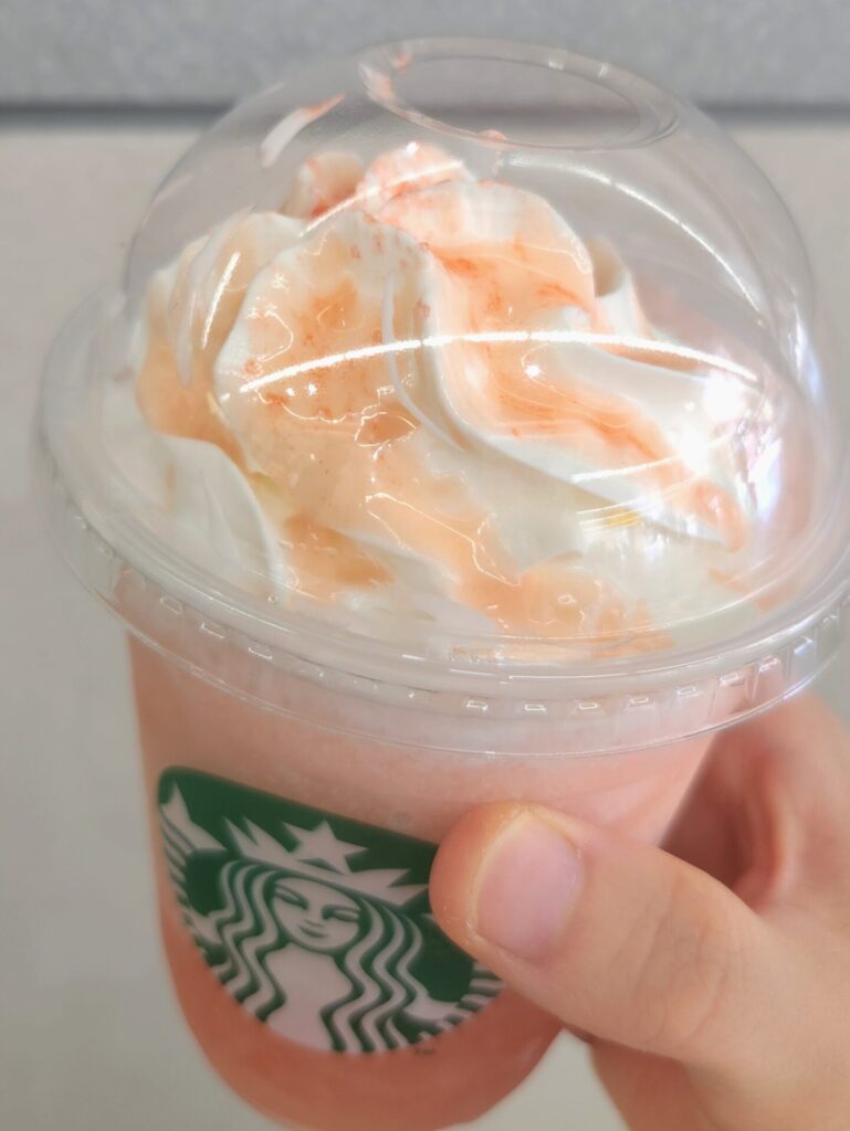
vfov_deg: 73.9
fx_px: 752
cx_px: 425
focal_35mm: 23
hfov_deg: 58.9
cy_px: 566
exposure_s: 1/120
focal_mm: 5.4
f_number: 1.8
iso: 64
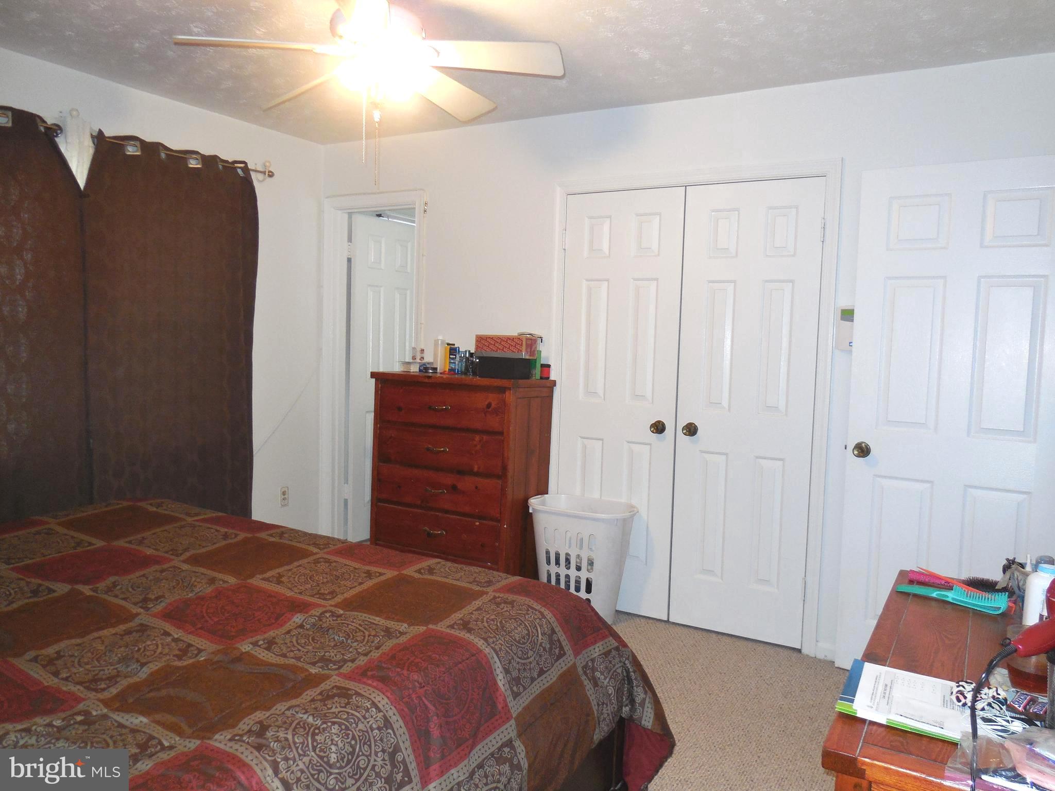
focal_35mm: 25
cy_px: 396
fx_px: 762
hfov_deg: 69.4
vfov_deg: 54.9
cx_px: 528
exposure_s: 1/25
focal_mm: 4.5
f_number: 3.1
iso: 220
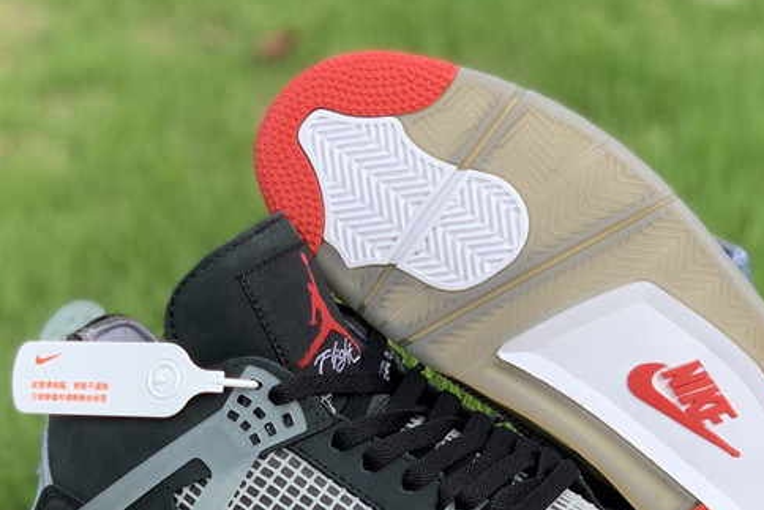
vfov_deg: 14.3
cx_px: 442
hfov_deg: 21.4
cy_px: 419
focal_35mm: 95
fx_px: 2017
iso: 16
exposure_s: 1/158
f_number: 2.4
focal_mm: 6
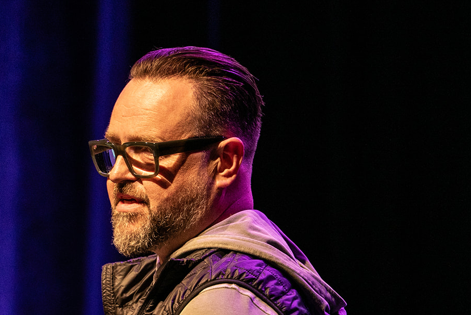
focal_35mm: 529
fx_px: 6925
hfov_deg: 3.9
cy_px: 245
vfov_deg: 2.6
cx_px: 143
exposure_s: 1/125
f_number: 5.6
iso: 3200
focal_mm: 300
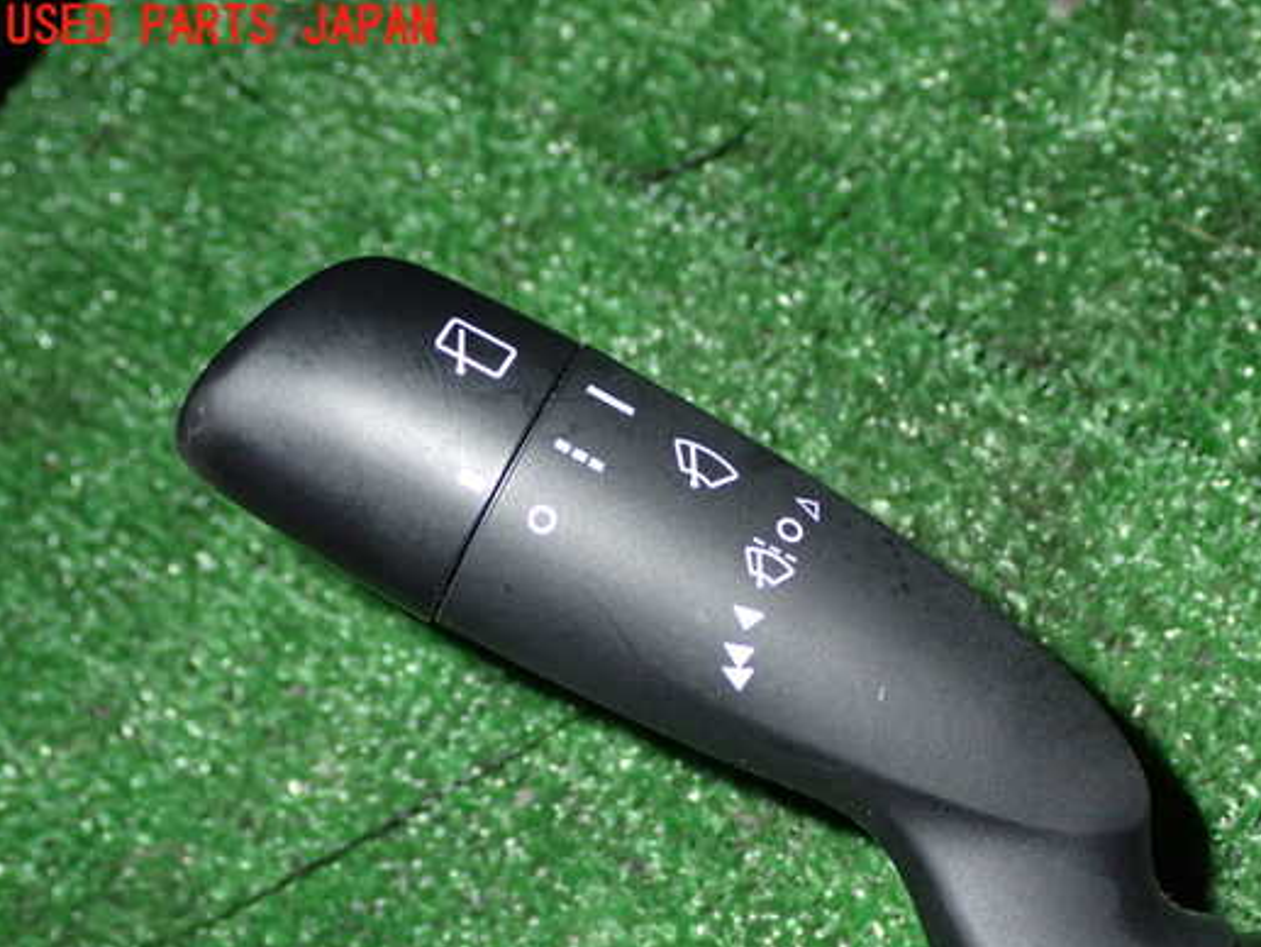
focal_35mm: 58
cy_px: 547
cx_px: 724
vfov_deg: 25.2
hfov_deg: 33.2
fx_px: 2113
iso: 640
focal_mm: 9.01
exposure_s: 1/50
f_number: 9
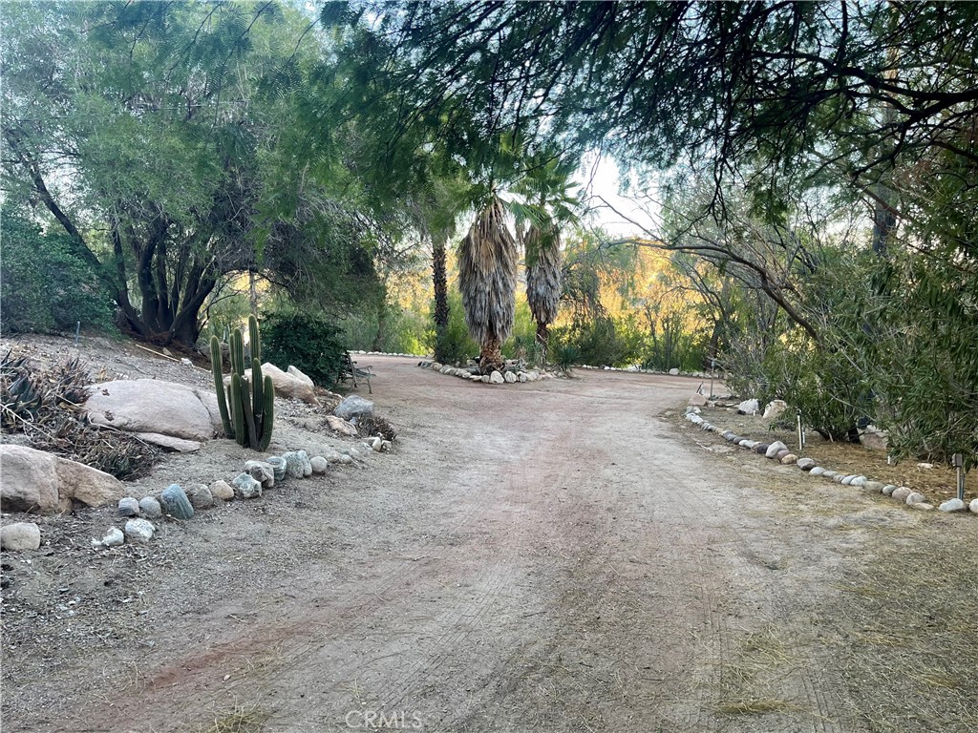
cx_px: 489
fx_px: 706
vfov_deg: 54.9
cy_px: 366
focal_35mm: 25
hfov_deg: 69.4
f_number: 1.6
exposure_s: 1/121
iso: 64
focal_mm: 5.1
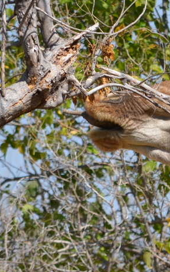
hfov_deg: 1.2
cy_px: 213
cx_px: 221
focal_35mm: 1134
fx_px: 8398
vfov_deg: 1.9
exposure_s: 1/800
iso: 200
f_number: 7.1
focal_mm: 270
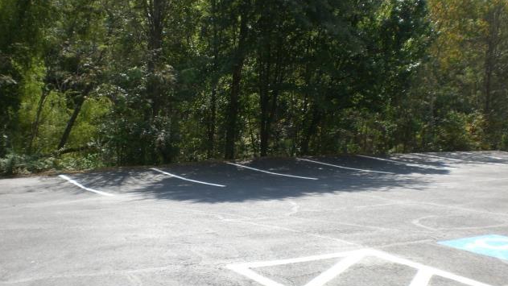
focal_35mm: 42
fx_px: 566
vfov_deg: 28.3
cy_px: 160
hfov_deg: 48.4
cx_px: 257
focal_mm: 6.3
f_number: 4.4
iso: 50
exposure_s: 1/250
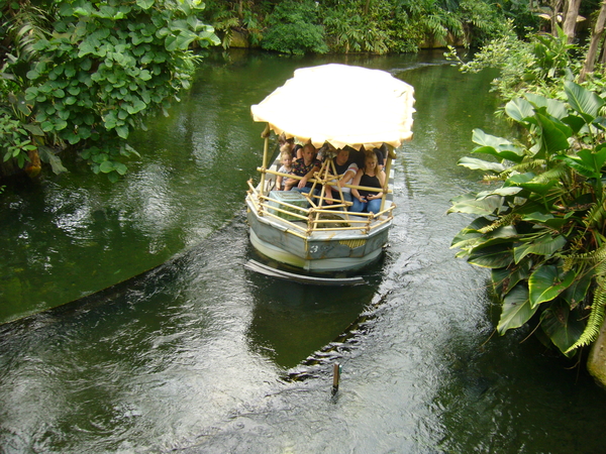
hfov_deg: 52.6
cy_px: 227
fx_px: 613
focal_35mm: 35
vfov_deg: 40.7
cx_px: 303
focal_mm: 5.8
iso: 100
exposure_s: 1/80
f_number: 2.8
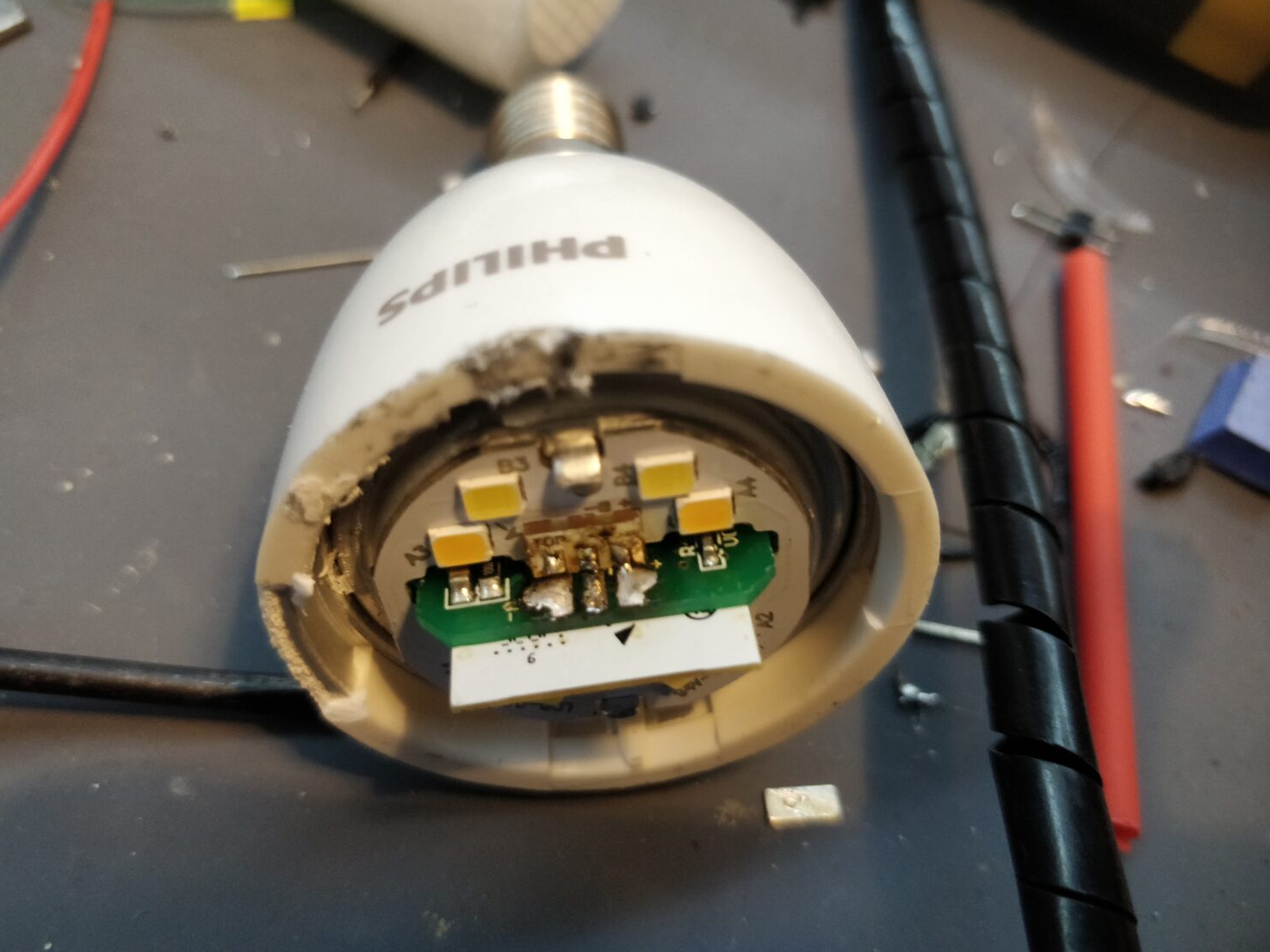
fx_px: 917
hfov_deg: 69.4
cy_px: 463
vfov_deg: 54.9
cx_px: 611
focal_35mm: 25
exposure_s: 1/33
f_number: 1.7
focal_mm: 4.1
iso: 1000
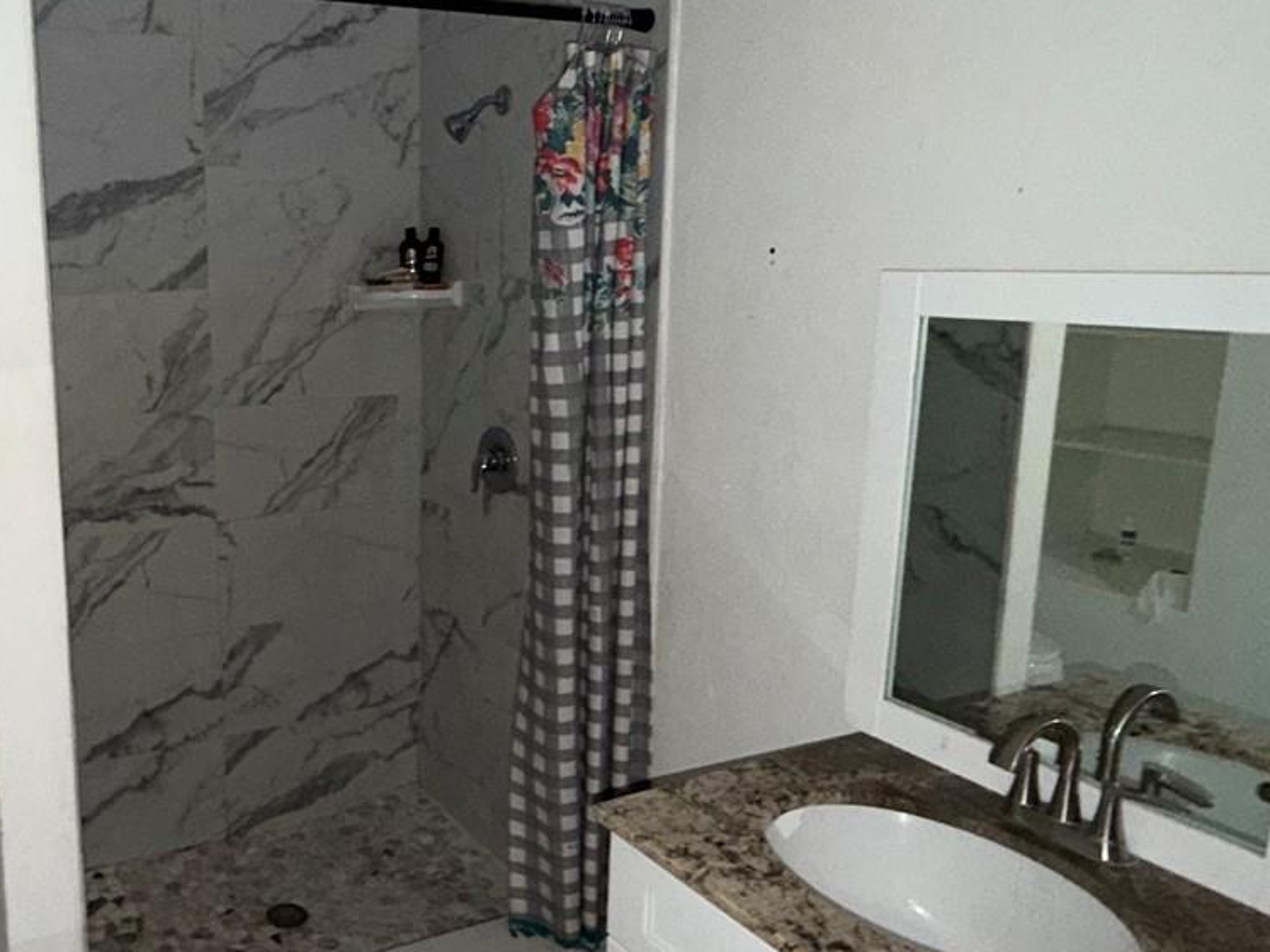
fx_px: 1100
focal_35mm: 30
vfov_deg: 46.8
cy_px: 462
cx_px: 291
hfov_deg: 56.5
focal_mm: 2.22
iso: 200
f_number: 2.2
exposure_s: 1/30
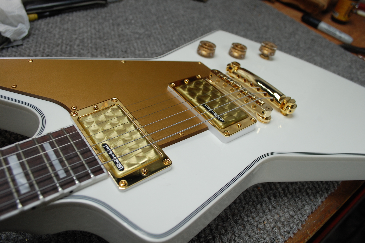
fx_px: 273
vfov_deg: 47.8
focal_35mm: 27
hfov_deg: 67.4
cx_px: 182
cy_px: 122
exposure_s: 1/125
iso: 320
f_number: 5.6
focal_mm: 18
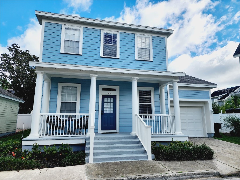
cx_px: 120
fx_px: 159
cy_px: 90
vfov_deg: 58.9
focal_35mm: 23
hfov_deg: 73.9
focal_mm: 6.4
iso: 12
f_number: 1.8
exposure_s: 1/900
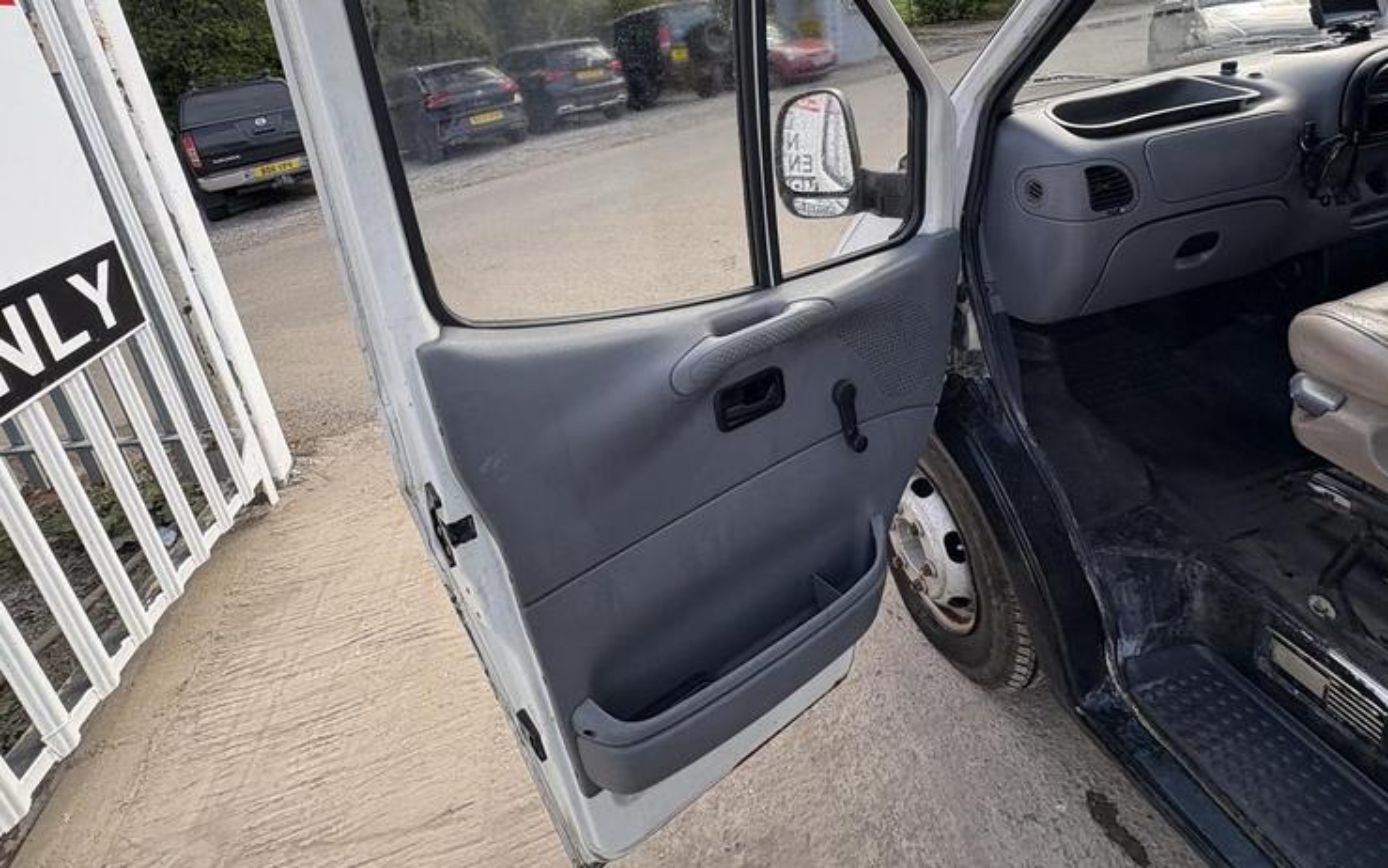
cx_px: 689
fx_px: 681
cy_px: 240
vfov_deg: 62.1
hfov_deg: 91.1
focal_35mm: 18
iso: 40
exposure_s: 1/340
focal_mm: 2.22
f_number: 2.2
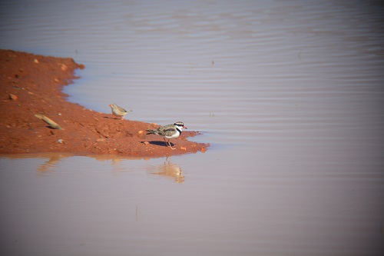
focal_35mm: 300
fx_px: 3199
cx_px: 192
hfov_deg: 6.9
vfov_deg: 4.6
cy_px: 128
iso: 400
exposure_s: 1/1600
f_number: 6.3
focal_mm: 200
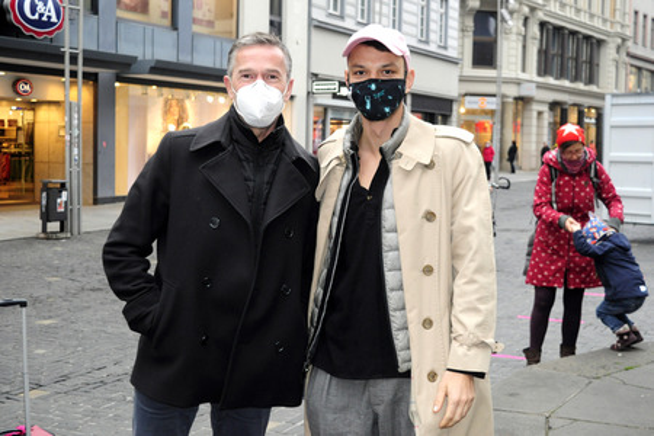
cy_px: 218
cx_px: 327
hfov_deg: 42.3
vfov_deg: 28.9
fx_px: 845
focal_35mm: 46
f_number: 5
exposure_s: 1/200
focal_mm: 31
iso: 1000
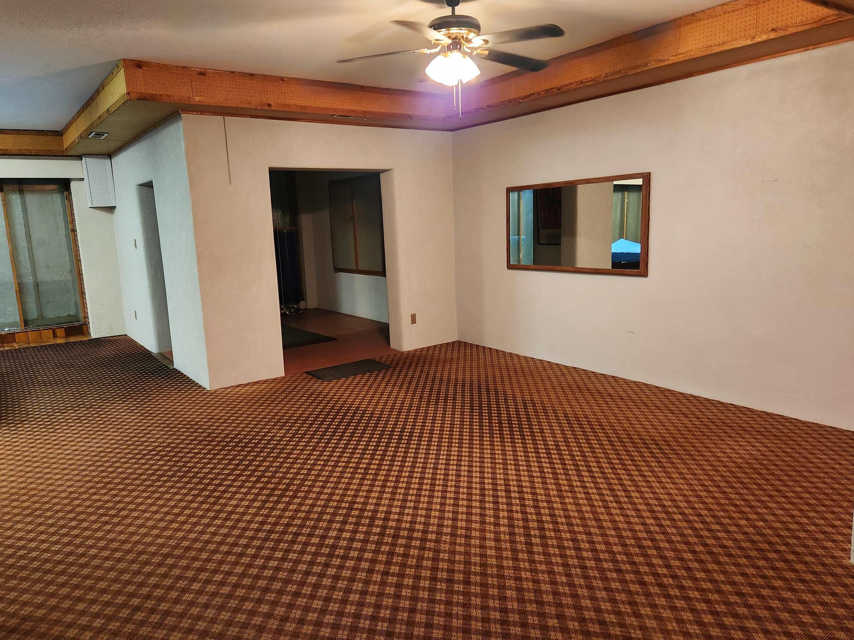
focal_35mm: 24
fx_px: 592
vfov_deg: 56.8
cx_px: 417
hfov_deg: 71.6
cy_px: 307
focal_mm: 5.4
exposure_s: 1/60
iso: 640
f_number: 1.8
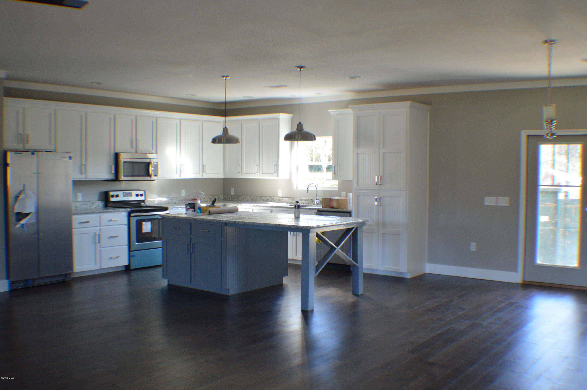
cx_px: 294
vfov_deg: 30.8
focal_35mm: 44
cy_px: 195
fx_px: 709
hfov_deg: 45.0
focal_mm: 29
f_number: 4.5
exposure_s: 1/60
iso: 640
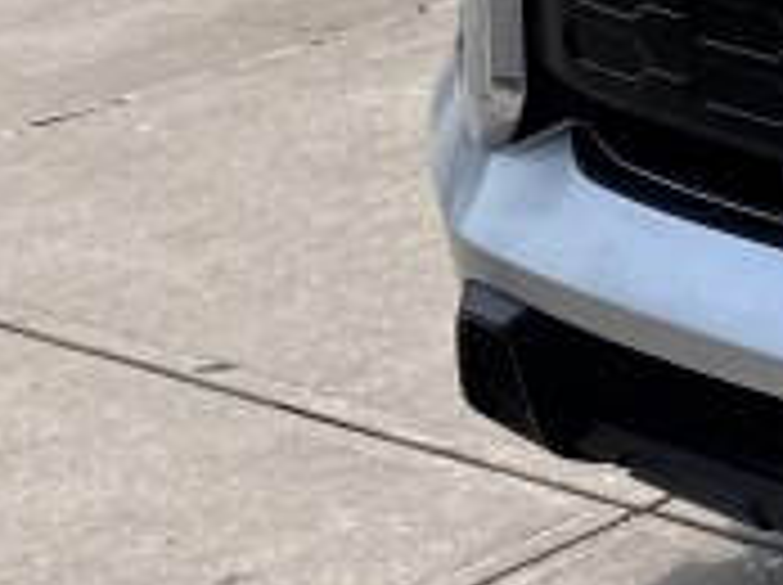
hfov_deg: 10.3
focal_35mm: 165
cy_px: -230
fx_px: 3727
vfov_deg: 8.8
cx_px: 1894
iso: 20
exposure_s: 1/1715
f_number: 1.8
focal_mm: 3.99
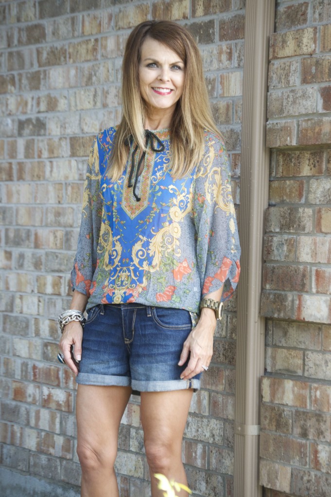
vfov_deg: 14.4
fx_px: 1968
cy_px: 248
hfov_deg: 9.6
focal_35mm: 142
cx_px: 166
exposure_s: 1/125
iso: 900
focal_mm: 95
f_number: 4.5
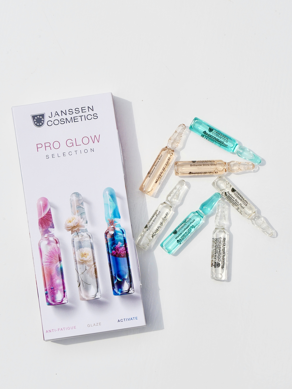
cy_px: 194
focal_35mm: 74
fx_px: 832
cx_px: 146
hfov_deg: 19.9
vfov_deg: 26.3
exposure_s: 1/640
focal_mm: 37
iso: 200
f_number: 10
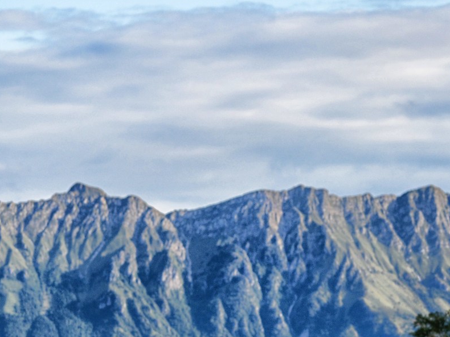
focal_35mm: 447
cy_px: 303
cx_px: 298
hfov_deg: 4.4
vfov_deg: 3.3
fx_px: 5809
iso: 180
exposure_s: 1/125
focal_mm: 102
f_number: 11
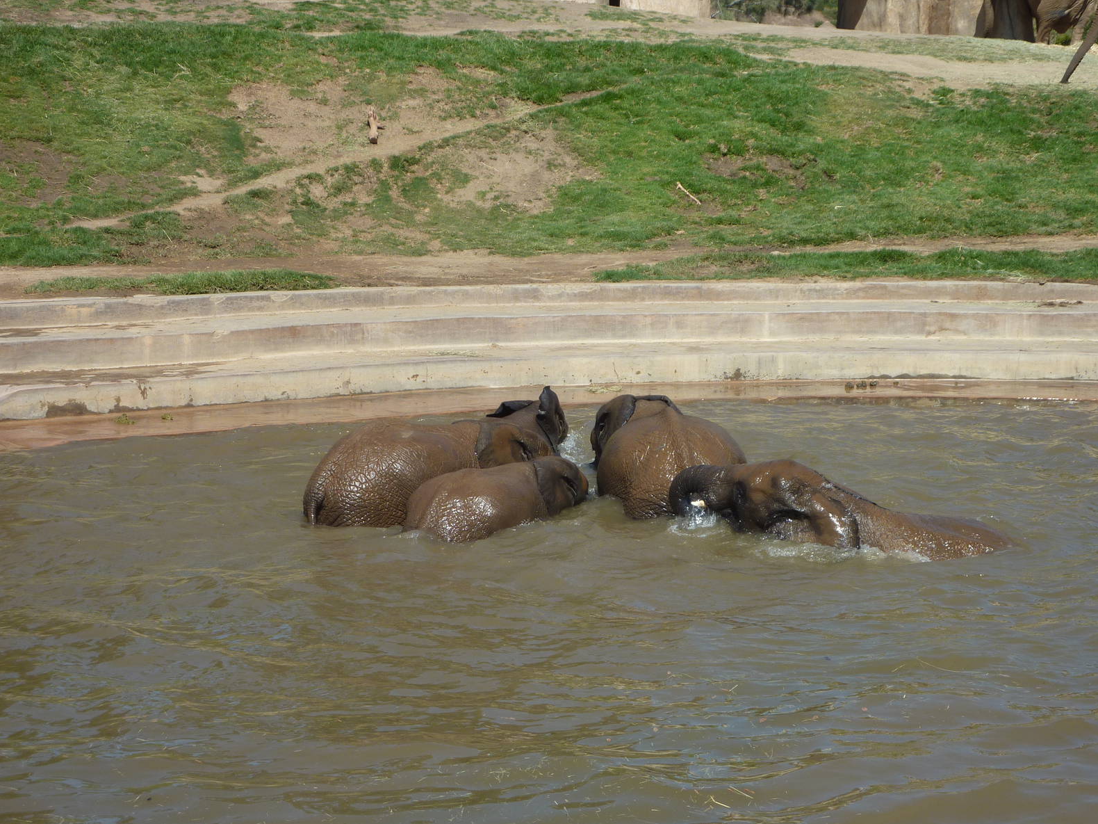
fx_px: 2506
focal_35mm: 79
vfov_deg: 18.7
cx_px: 555
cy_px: 411
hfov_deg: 24.7
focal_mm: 12.8
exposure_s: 1/500
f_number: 5
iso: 80
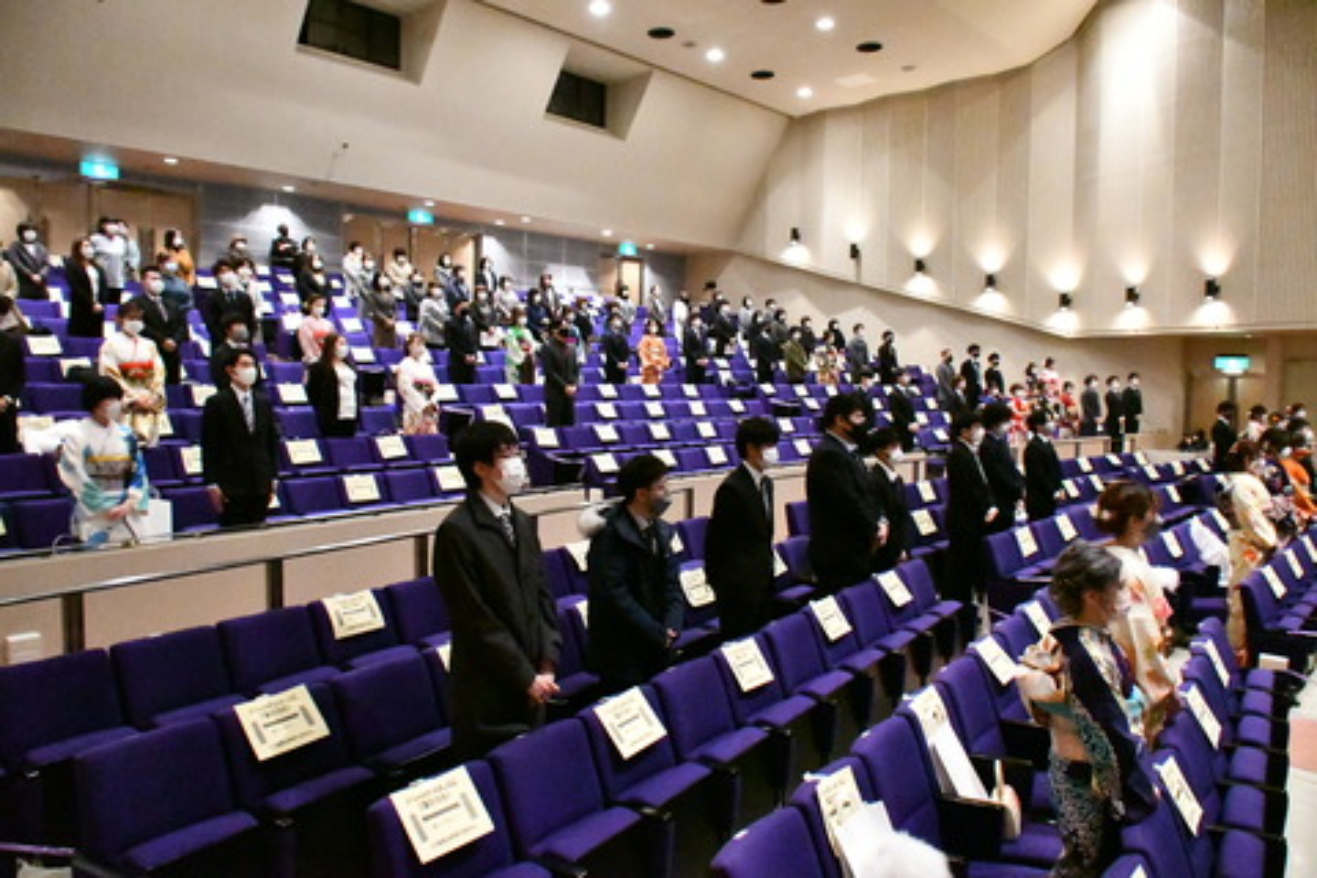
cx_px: 658
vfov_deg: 47.9
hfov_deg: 67.4
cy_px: 439
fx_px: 988
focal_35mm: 27
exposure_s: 1/400
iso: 40000
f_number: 4.5
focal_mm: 18
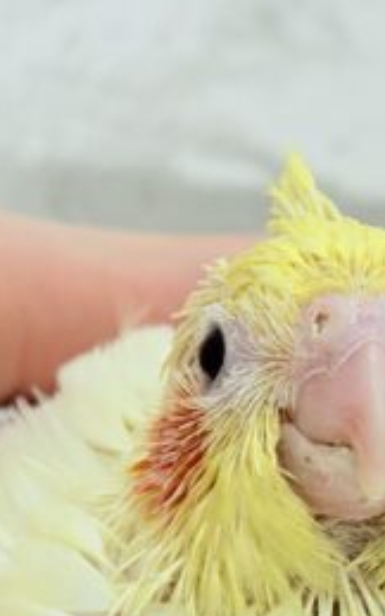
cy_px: 381
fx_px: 2282
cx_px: 368
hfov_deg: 9.6
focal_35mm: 136
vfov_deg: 15.3
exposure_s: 1/100
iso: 80
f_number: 1.6
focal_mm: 5.96
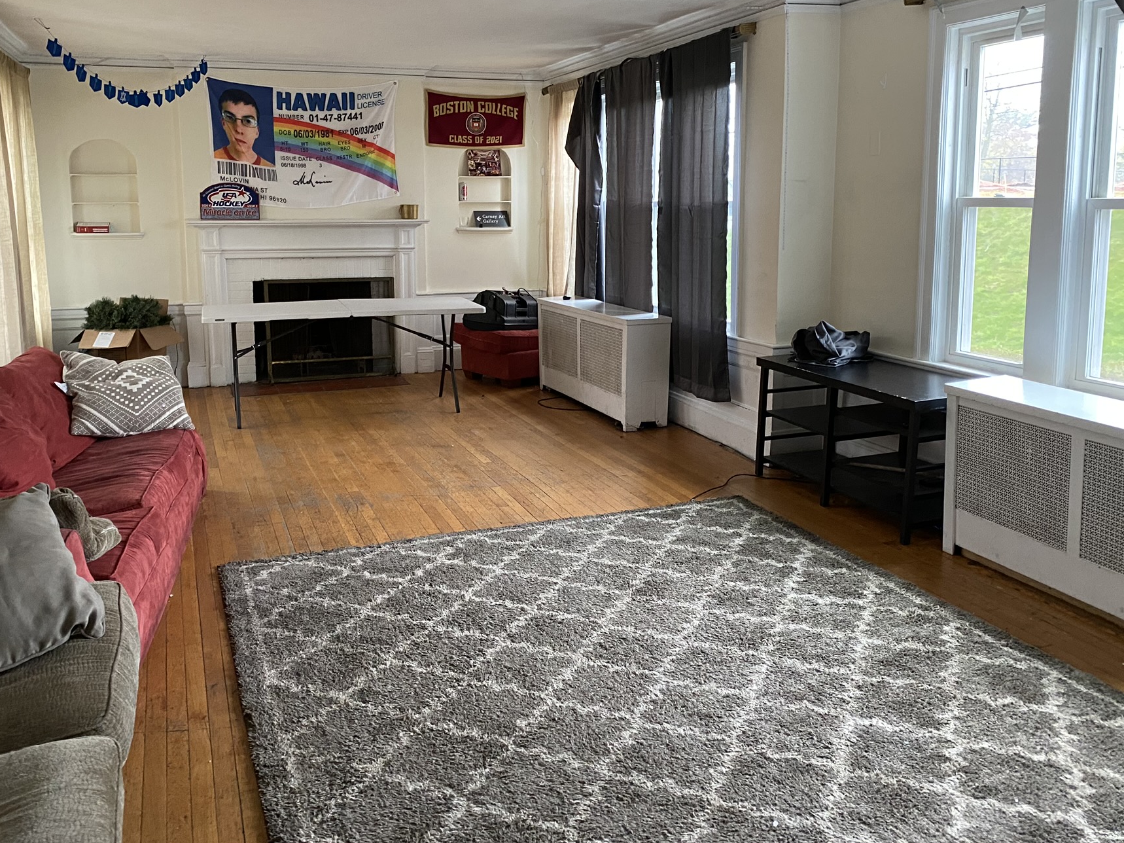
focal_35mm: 31
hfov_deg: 58.3
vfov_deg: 45.2
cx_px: 521
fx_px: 1006
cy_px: 344
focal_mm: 4.25
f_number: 1.8
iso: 400
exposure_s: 1/60
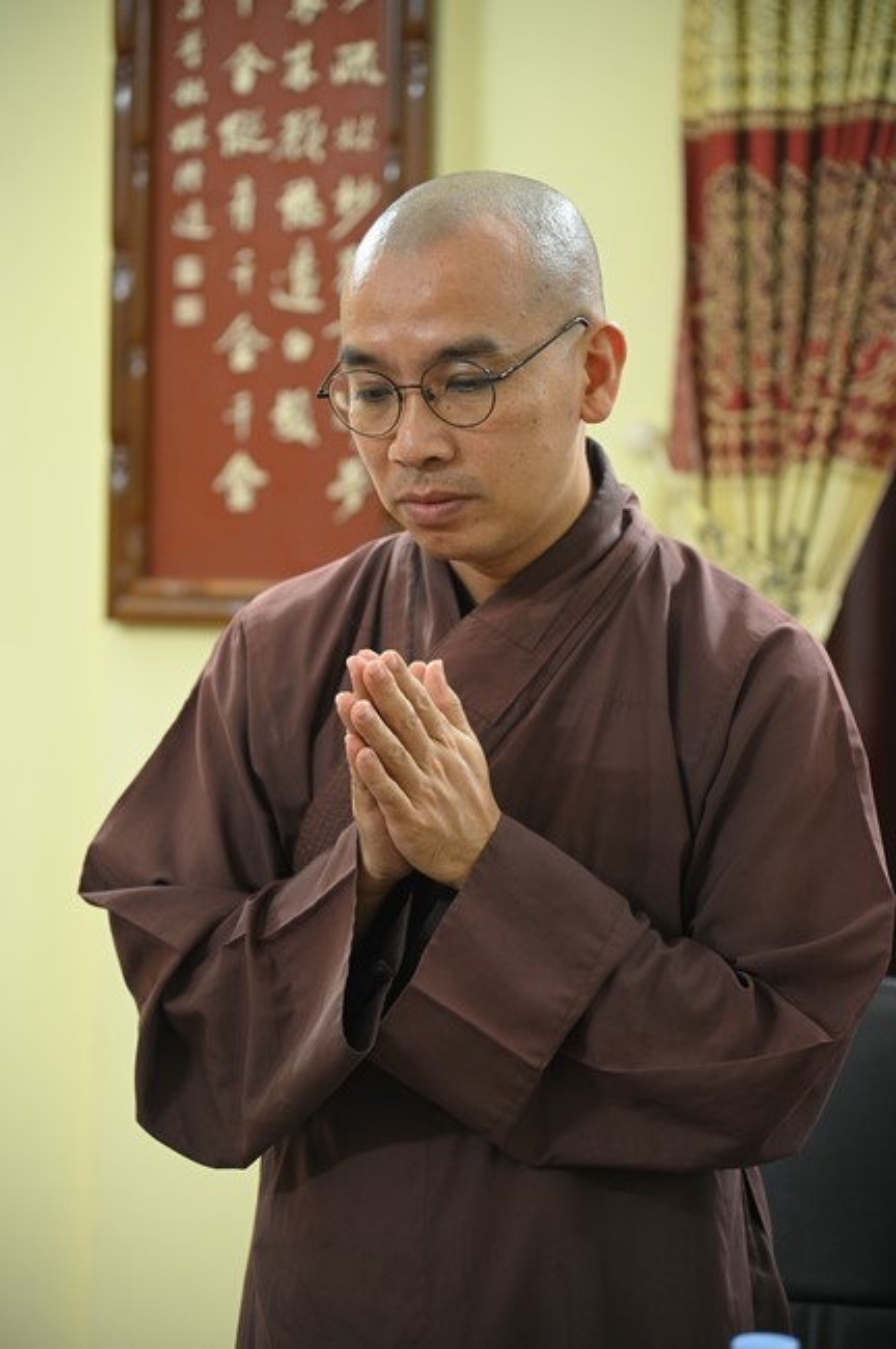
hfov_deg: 11.4
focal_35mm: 120
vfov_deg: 17.1
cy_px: 674
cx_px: 448
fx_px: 4489
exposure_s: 1/80
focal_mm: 120
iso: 2000
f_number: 4
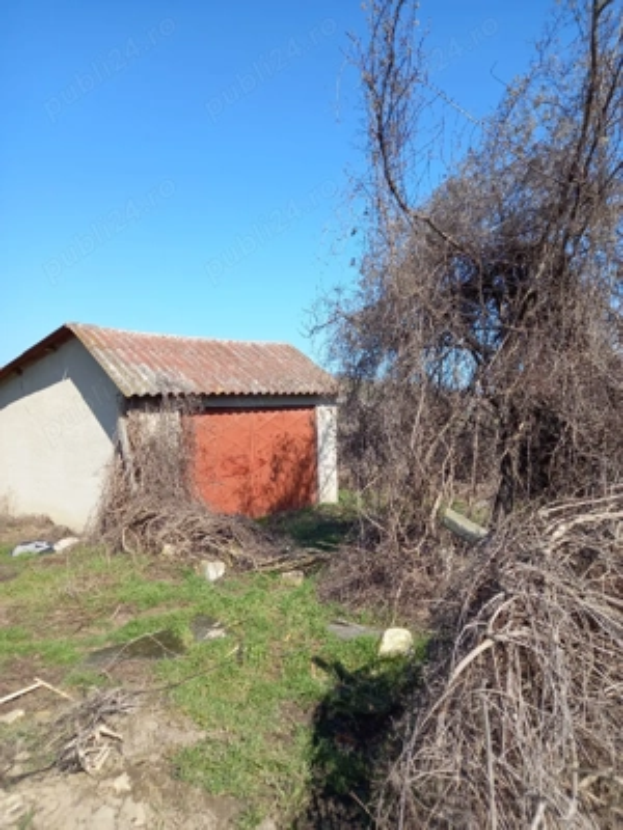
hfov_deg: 54.9
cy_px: 415
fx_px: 600
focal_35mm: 25
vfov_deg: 69.4
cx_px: 312
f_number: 2
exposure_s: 1/526
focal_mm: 4.6
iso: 25
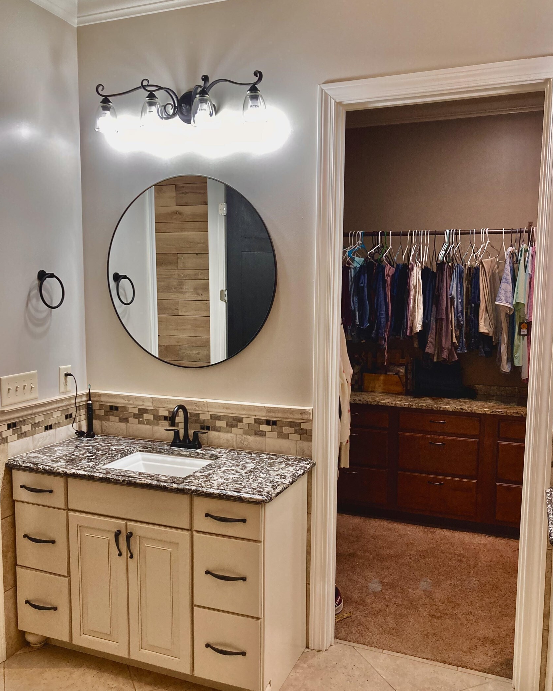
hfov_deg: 48.5
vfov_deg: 58.8
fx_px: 614
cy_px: 355
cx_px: 272
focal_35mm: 30
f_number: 1.8
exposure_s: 1/60
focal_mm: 3.99
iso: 100
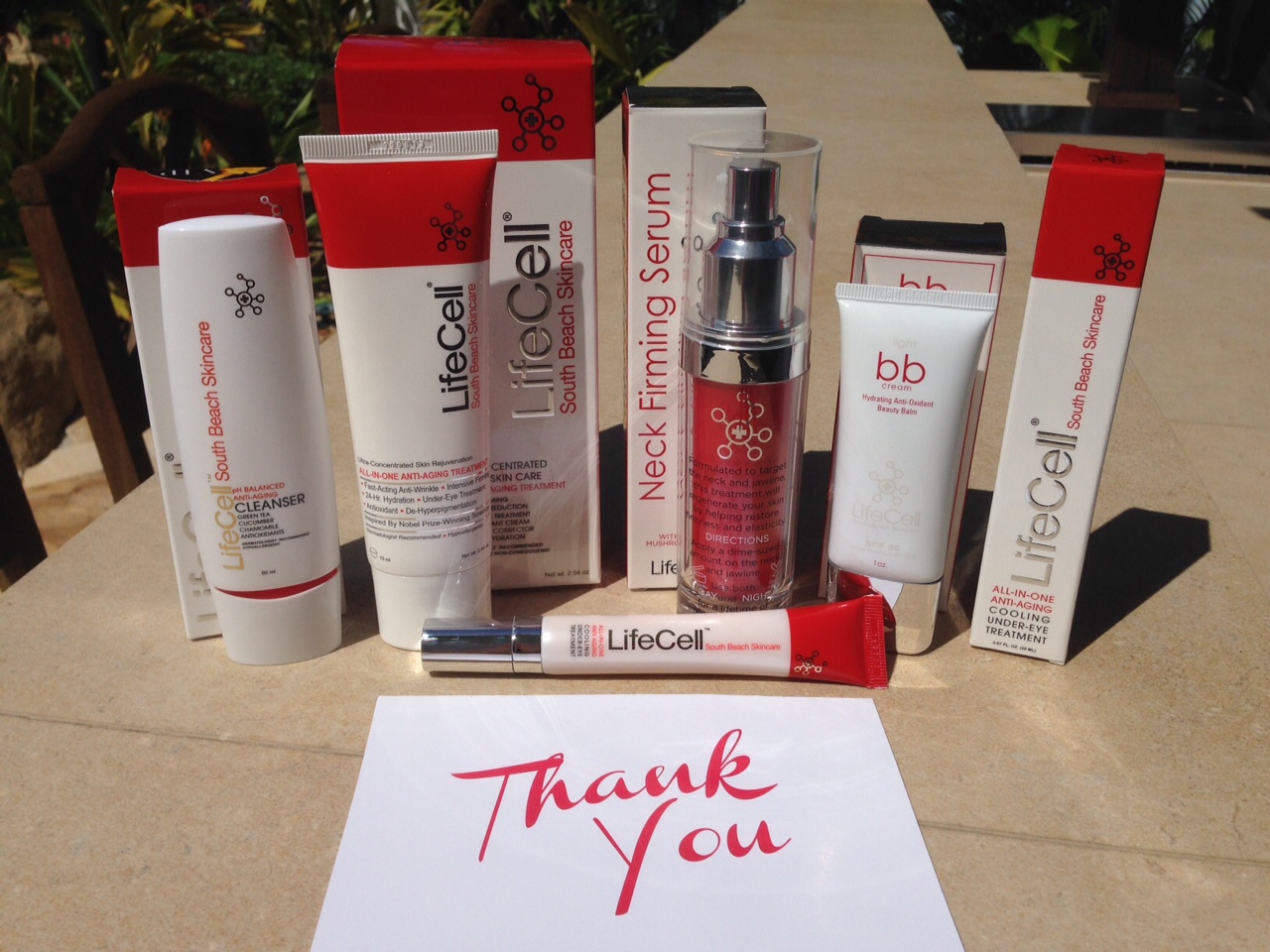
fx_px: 1211
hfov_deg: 55.4
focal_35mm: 33
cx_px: 635
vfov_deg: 42.9
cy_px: 476
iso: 50
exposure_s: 1/6803
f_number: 2.4
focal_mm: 4.12
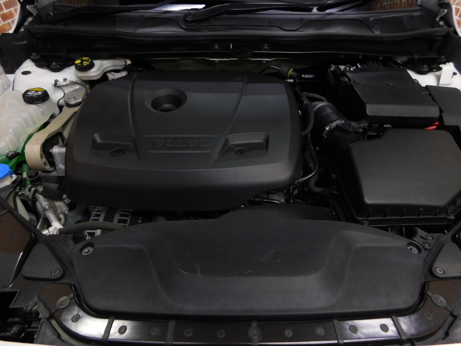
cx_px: 230
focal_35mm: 23
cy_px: 173
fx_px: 306
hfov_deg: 73.9
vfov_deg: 58.9
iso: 220
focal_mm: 4
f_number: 3
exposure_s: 1/30
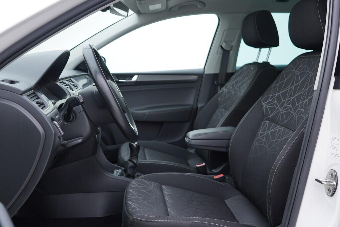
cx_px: 170
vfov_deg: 36.9
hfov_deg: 53.1
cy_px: 114
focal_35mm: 36
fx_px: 340
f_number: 2.8
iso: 125
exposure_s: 1/40
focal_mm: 24
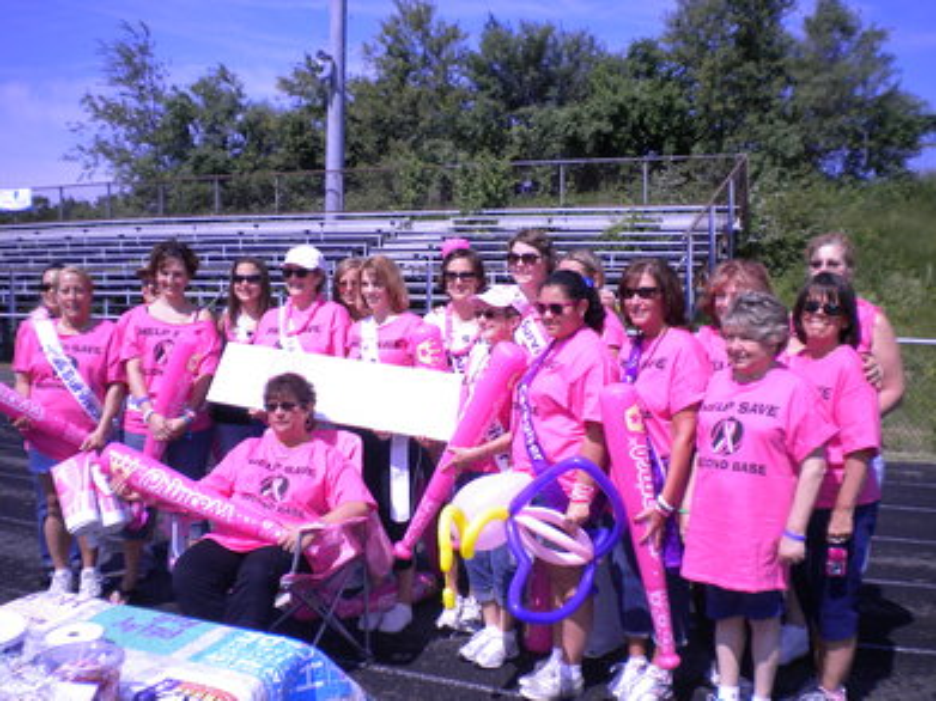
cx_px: 468
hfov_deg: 52.6
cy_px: 350
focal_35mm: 35
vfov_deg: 40.7
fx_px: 946
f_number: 4.6
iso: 113
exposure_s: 1/1000
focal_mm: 6.3
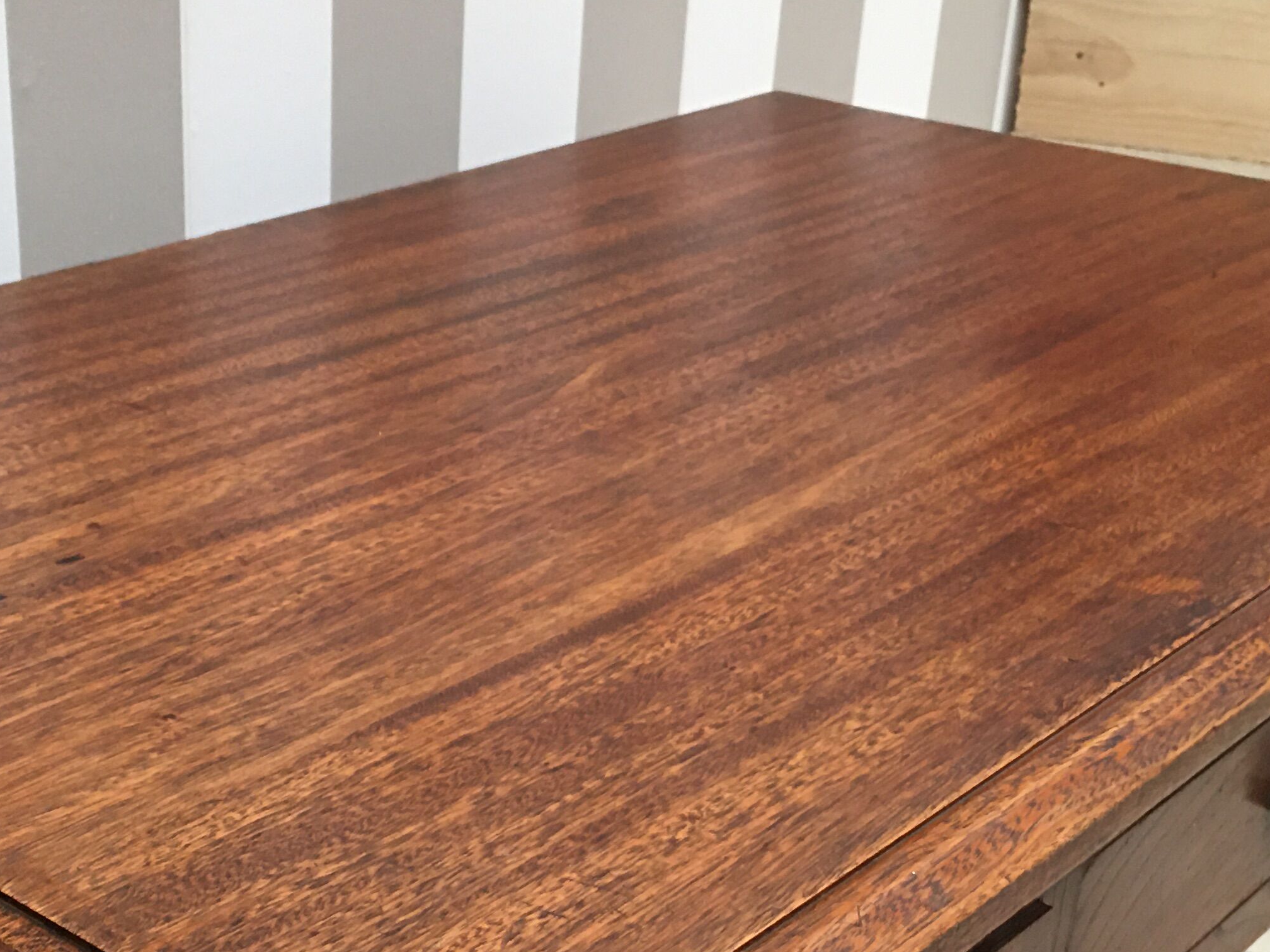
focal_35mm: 58
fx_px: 2128
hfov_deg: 33.0
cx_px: 466
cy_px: 698
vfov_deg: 25.0
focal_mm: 4.15
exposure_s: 1/17
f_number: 2.2
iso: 80
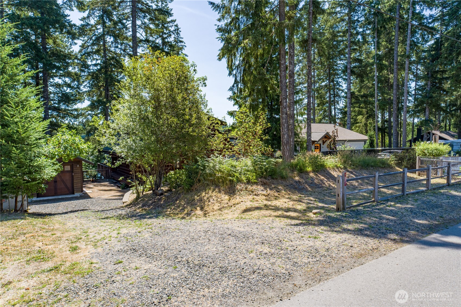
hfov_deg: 73.8
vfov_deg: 53.1
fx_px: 307
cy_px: 154
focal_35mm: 24
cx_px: 230
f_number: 5
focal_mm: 8.8
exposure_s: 1/800
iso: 100
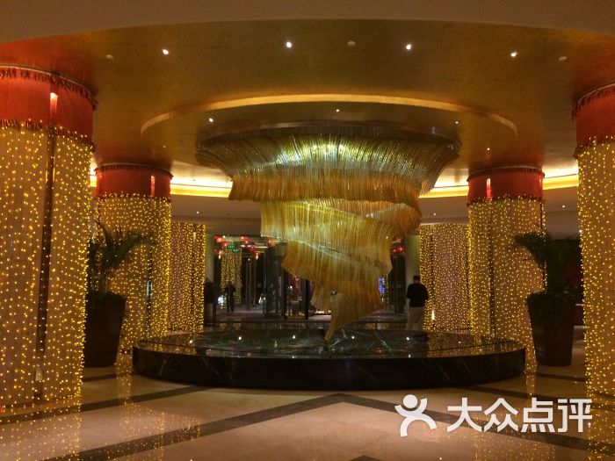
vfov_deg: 48.2
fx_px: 515
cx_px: 308
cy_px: 230
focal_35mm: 29
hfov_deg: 61.7
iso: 320
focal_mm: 4.15
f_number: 2.2
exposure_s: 1/25
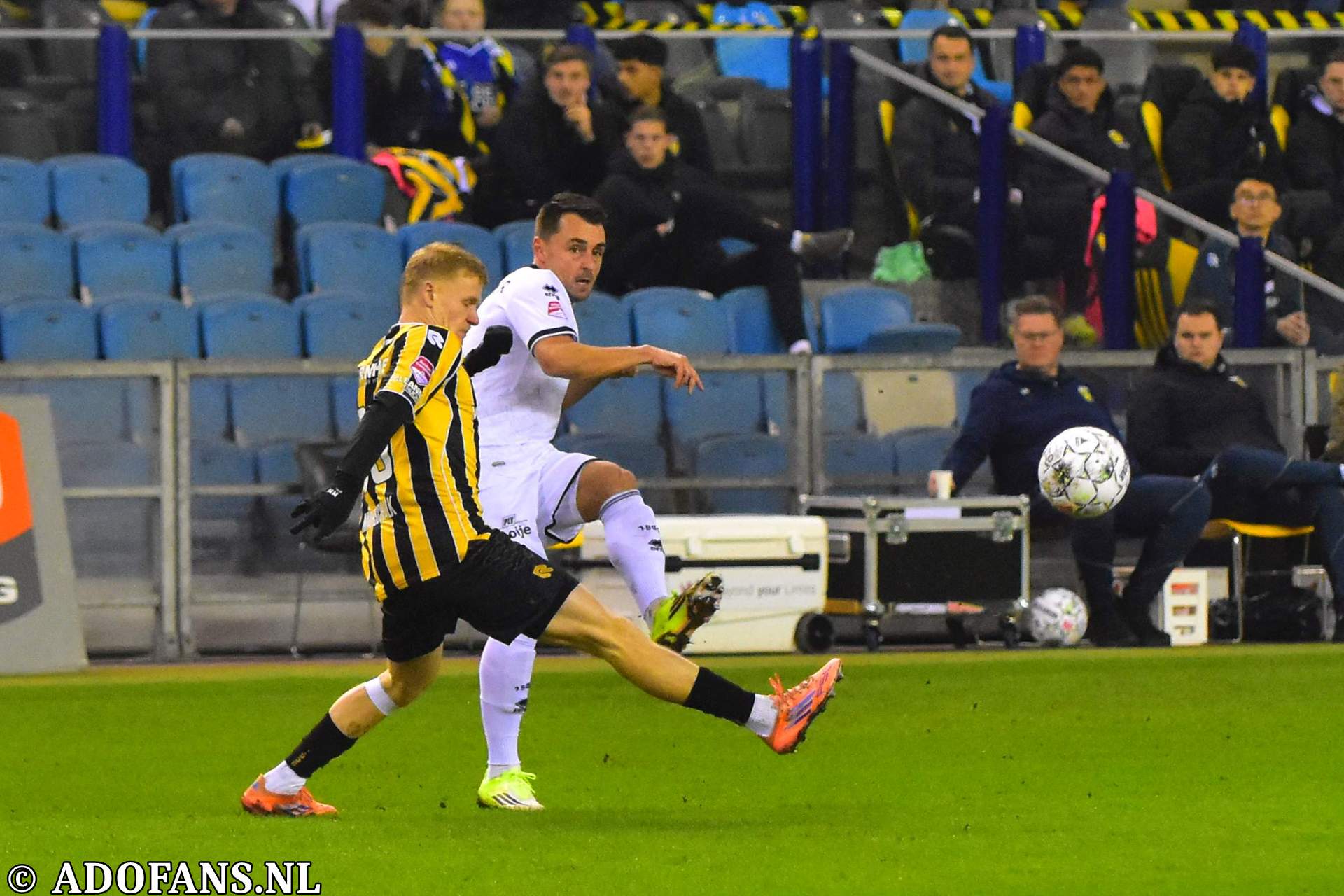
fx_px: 7279
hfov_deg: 10.5
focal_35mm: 195
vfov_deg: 7.0
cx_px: 672
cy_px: 448
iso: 4000
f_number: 2.8
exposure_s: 1/1000
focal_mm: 130
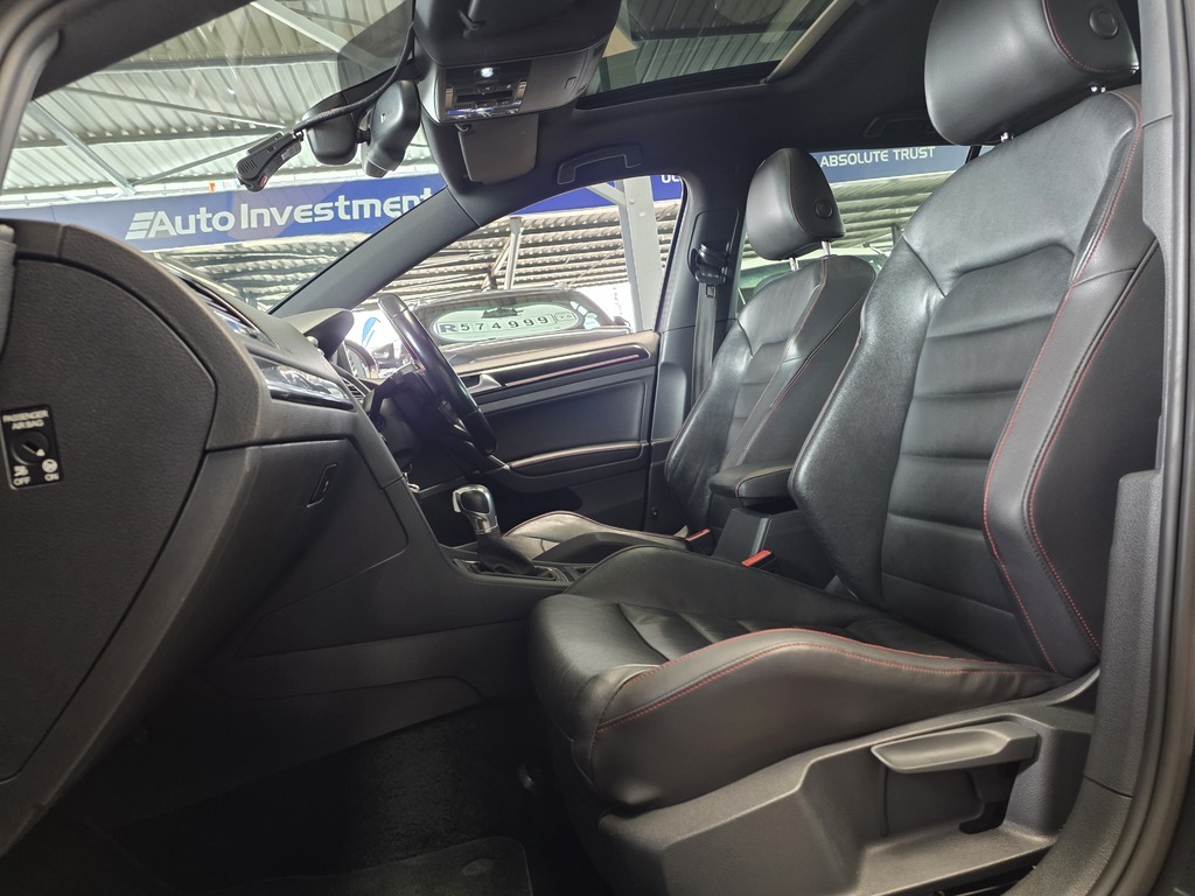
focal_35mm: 23
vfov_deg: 58.9
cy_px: 448
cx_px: 598
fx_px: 794
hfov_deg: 73.9
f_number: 1.7
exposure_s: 1/100
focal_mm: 6.25
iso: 400
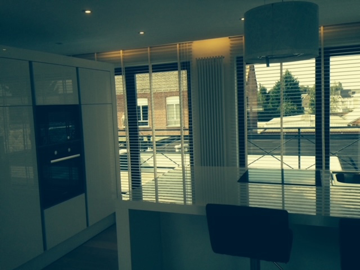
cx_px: 180
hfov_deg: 55.4
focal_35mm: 33
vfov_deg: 42.9
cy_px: 135
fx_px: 343
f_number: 2.4
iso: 64
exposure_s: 1/521
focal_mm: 4.12
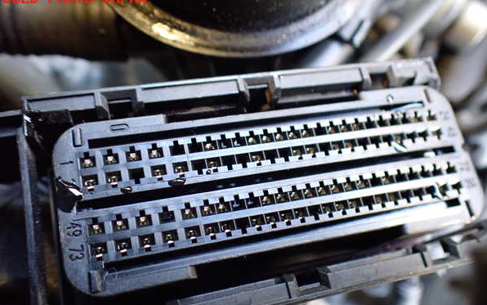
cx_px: 244
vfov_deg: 39.4
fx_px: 425
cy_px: 172
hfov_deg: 59.6
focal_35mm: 32
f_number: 2.3
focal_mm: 5.4
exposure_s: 1/60
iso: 800
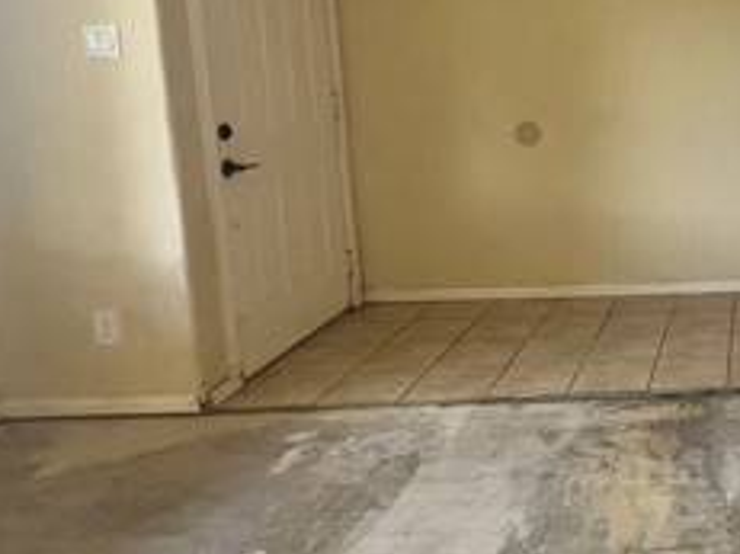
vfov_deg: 38.7
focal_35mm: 36
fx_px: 769
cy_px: 147
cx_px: 855
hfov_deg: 39.5
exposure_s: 1/99
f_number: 1.8
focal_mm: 1.57
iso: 64
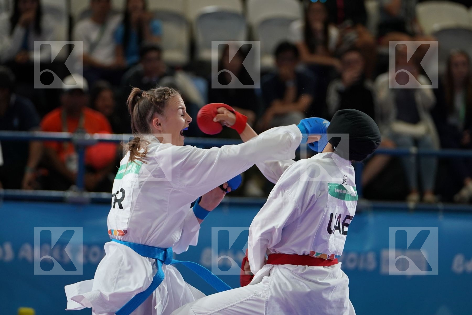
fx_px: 3186
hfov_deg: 8.5
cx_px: 236
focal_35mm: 243
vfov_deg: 5.7
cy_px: 158
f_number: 2.8
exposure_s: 1/1000
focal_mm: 162
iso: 1000
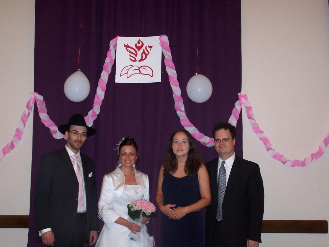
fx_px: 532
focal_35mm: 56
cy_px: 124
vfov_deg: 26.1
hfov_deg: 34.3
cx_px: 164
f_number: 3.2
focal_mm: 9.3
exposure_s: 1/60
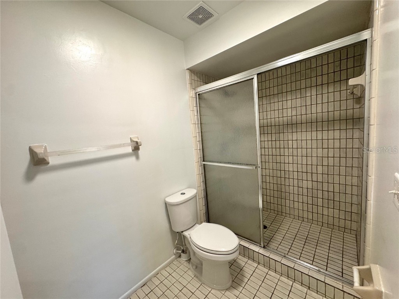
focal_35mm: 14
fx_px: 161
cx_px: 200
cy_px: 150
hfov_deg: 102.1
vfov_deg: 85.7
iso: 160
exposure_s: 1/60
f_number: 2.2
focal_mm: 2.22
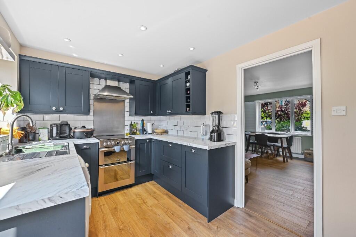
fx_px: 138
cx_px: 178
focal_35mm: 14
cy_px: 118
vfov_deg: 81.1
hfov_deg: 104.3
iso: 400
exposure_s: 1/4
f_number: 8
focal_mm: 14
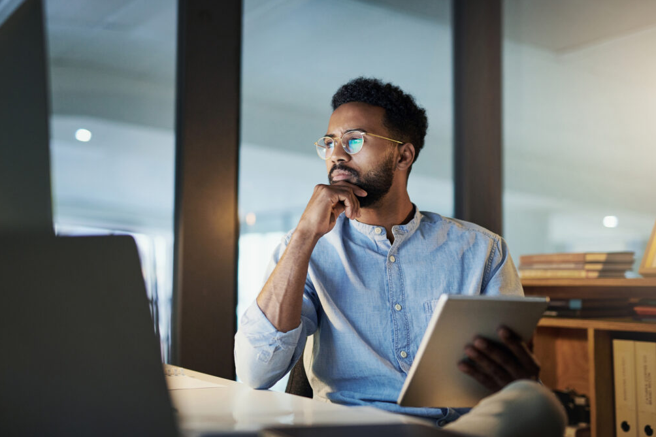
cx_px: 327
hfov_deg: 38.9
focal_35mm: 51
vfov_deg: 26.5
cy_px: 217
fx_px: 929
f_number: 1.8
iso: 640
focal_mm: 50
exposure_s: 1/200
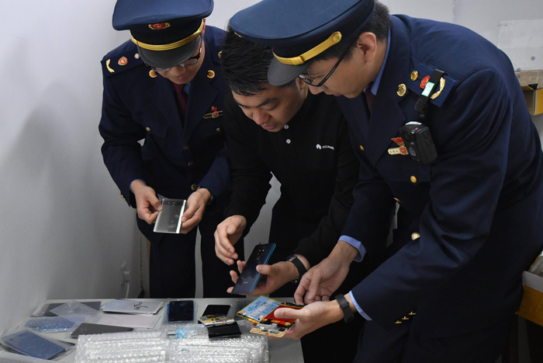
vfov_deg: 36.9
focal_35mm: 36
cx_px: 272
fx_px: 543
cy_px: 182
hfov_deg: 53.1
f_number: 4.5
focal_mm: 24
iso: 2500
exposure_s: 1/125
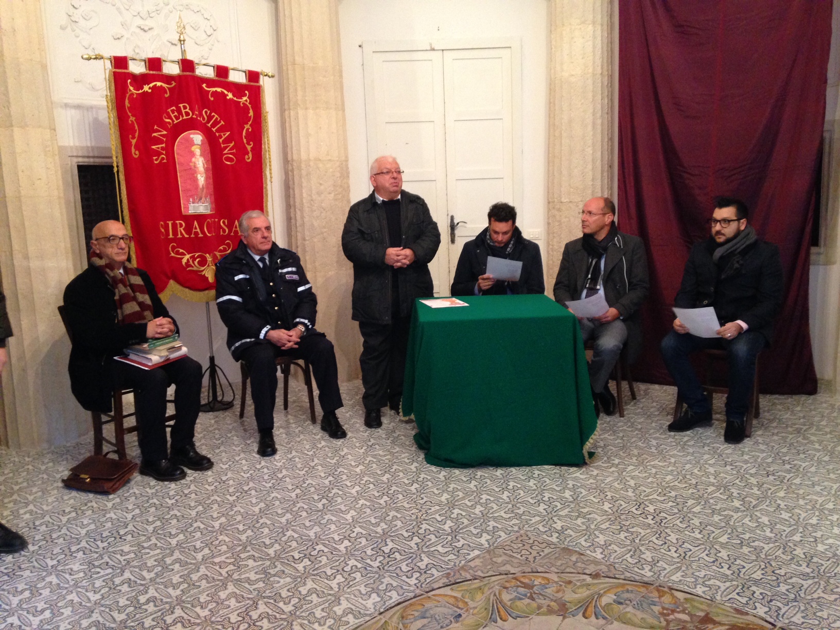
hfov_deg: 55.4
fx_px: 801
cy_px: 315
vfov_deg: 42.9
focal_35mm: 33
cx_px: 420
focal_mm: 4.12
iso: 320
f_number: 2.4
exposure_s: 1/20
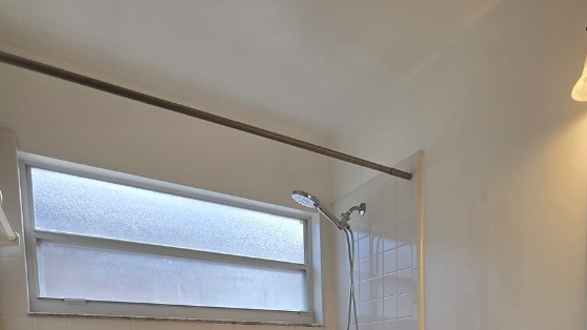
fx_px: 405
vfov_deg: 35.8
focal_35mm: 26
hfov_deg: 69.7
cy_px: 386
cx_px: 394
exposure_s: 1/135
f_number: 2.2
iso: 25
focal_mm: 1.7
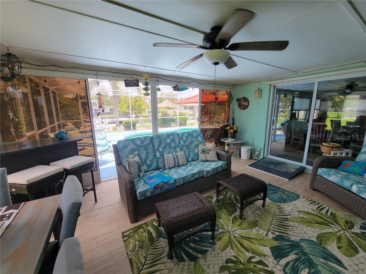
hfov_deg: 106.2
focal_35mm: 13
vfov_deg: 89.9
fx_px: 137
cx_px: 183
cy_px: 137
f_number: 2.2
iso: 50
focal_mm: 2.2
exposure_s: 1/162
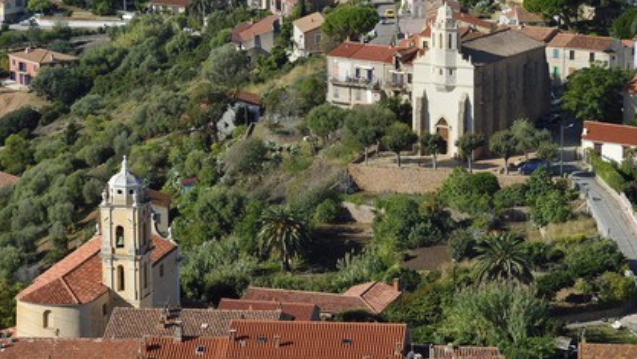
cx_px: 318
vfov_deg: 8.9
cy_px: 170
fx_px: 2315
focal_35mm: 137
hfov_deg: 15.7
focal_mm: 130
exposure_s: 1/250
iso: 200
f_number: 14
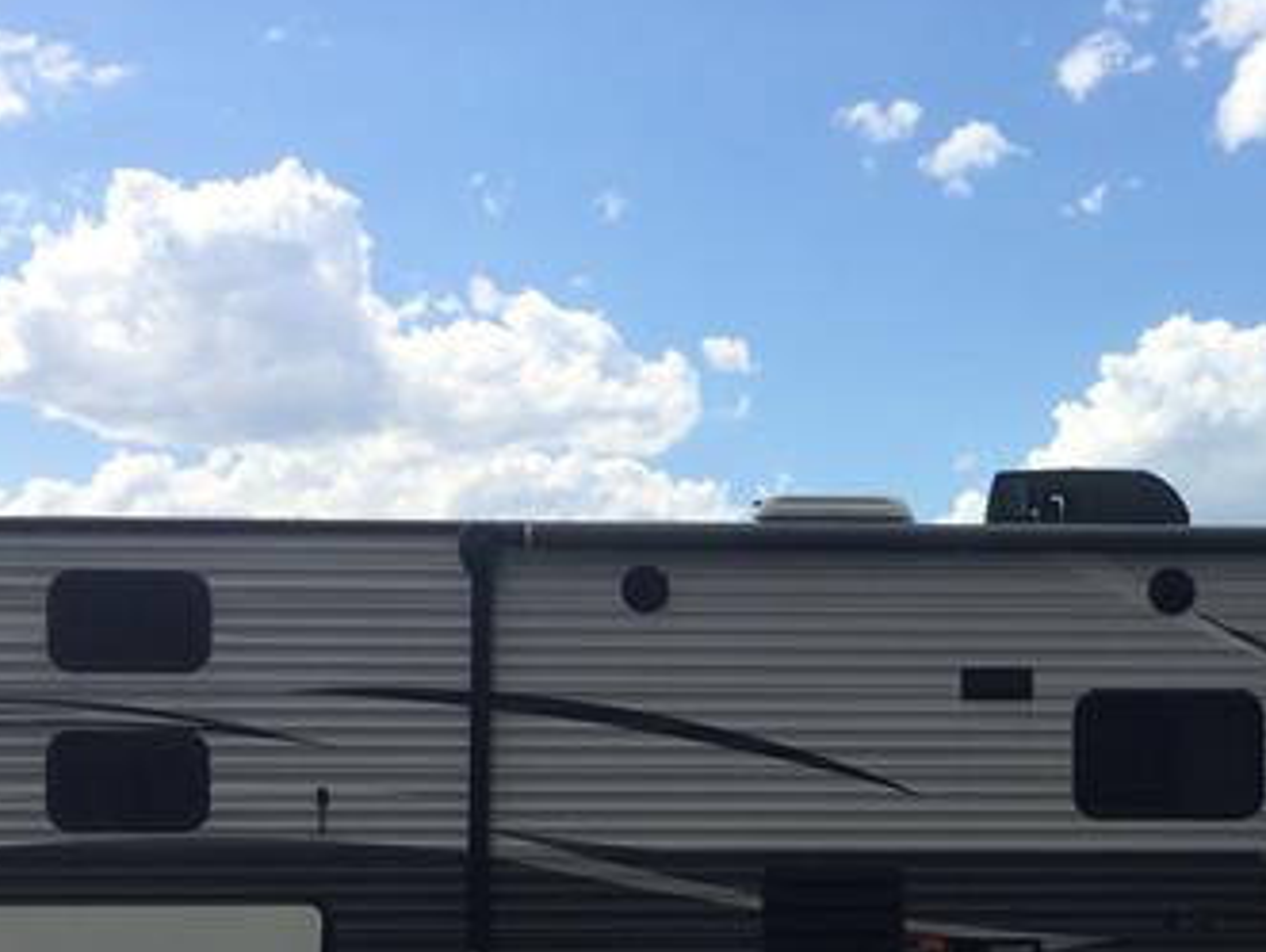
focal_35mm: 56
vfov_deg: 25.5
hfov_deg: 33.3
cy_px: 811
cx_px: 1010
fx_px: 2050
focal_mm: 4.15
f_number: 2.2
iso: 32
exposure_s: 1/1953
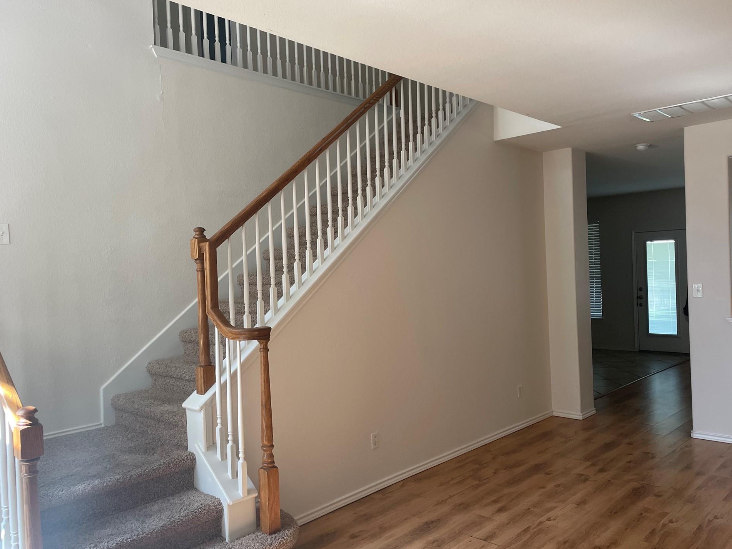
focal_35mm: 28
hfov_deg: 63.4
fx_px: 592
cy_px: 286
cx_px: 377
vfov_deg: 49.7
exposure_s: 1/120
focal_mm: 4.2
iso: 125
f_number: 1.6
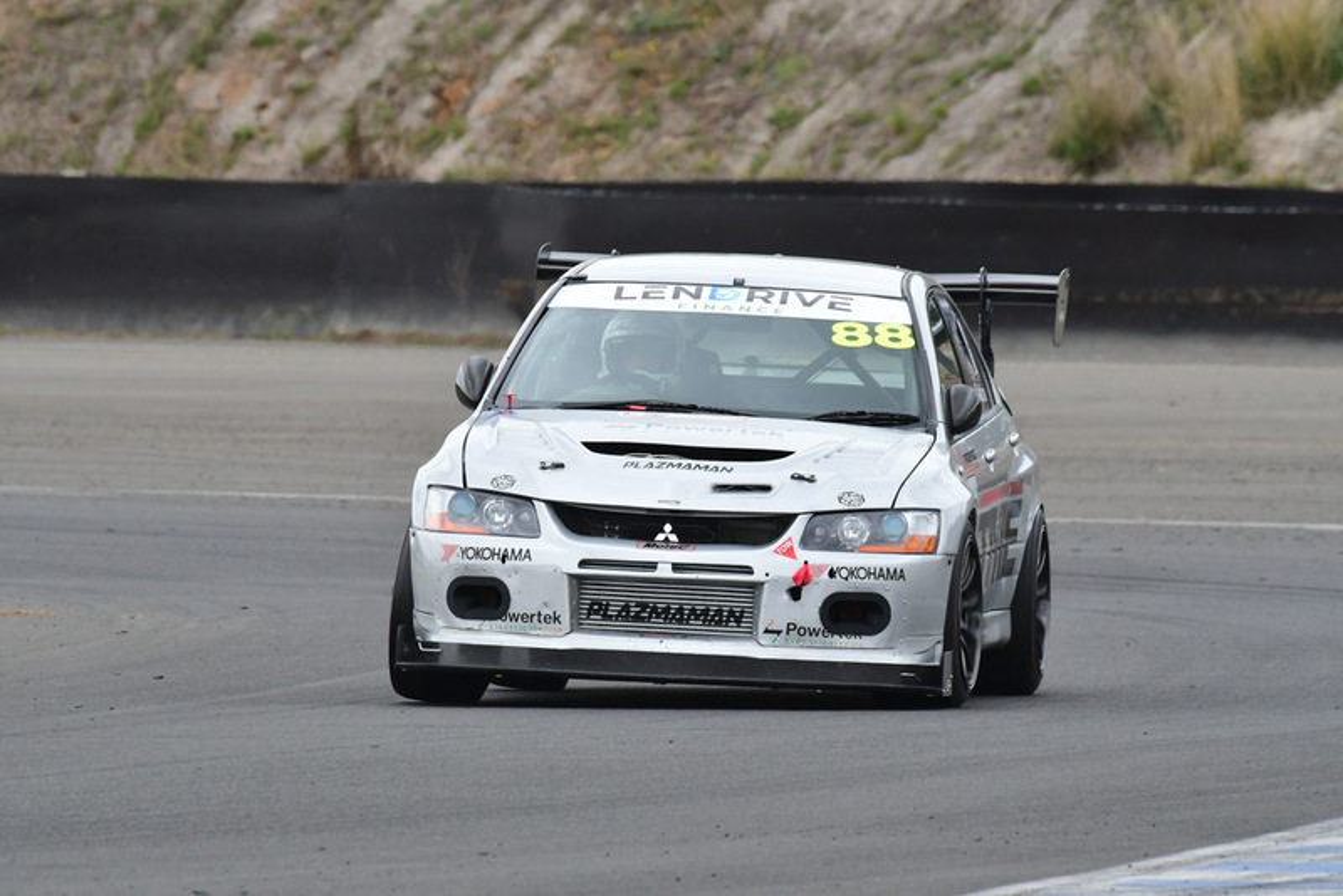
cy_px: 448
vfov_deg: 1.8
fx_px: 27988
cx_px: 672
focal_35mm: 750
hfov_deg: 2.7
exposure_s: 1/640
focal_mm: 500
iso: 1250
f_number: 11
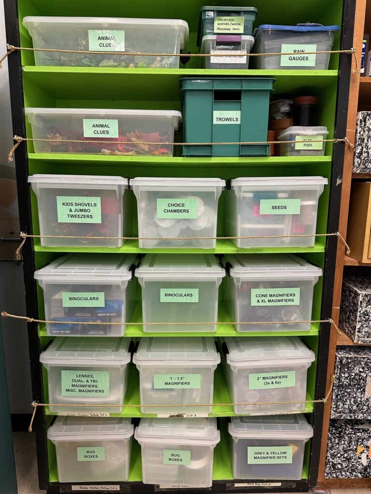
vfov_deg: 71.6
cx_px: 186
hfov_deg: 56.8
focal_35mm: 24
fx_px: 343
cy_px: 247
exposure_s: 1/60
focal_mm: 6.86
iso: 250
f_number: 1.78
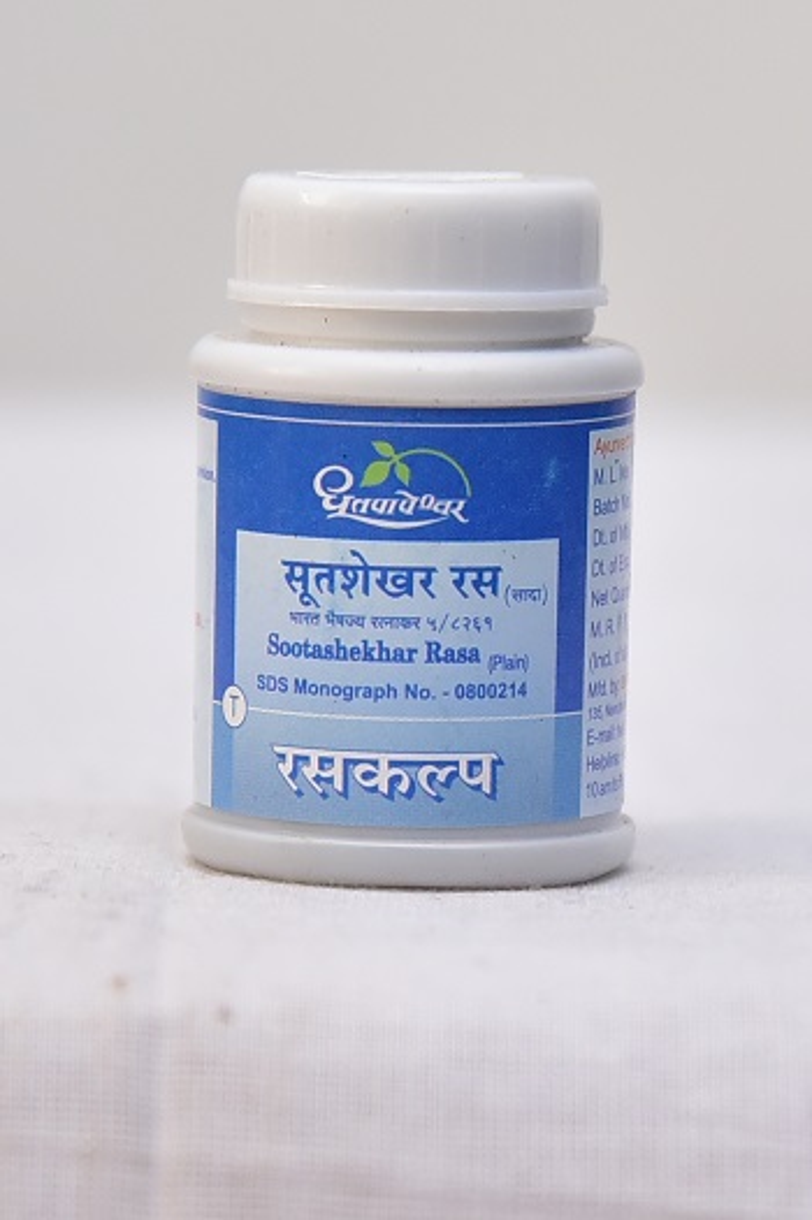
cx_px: 406
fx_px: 4065
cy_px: 610
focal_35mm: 120
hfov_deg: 11.4
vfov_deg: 17.1
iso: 1600
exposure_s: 1/125
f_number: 5
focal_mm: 120
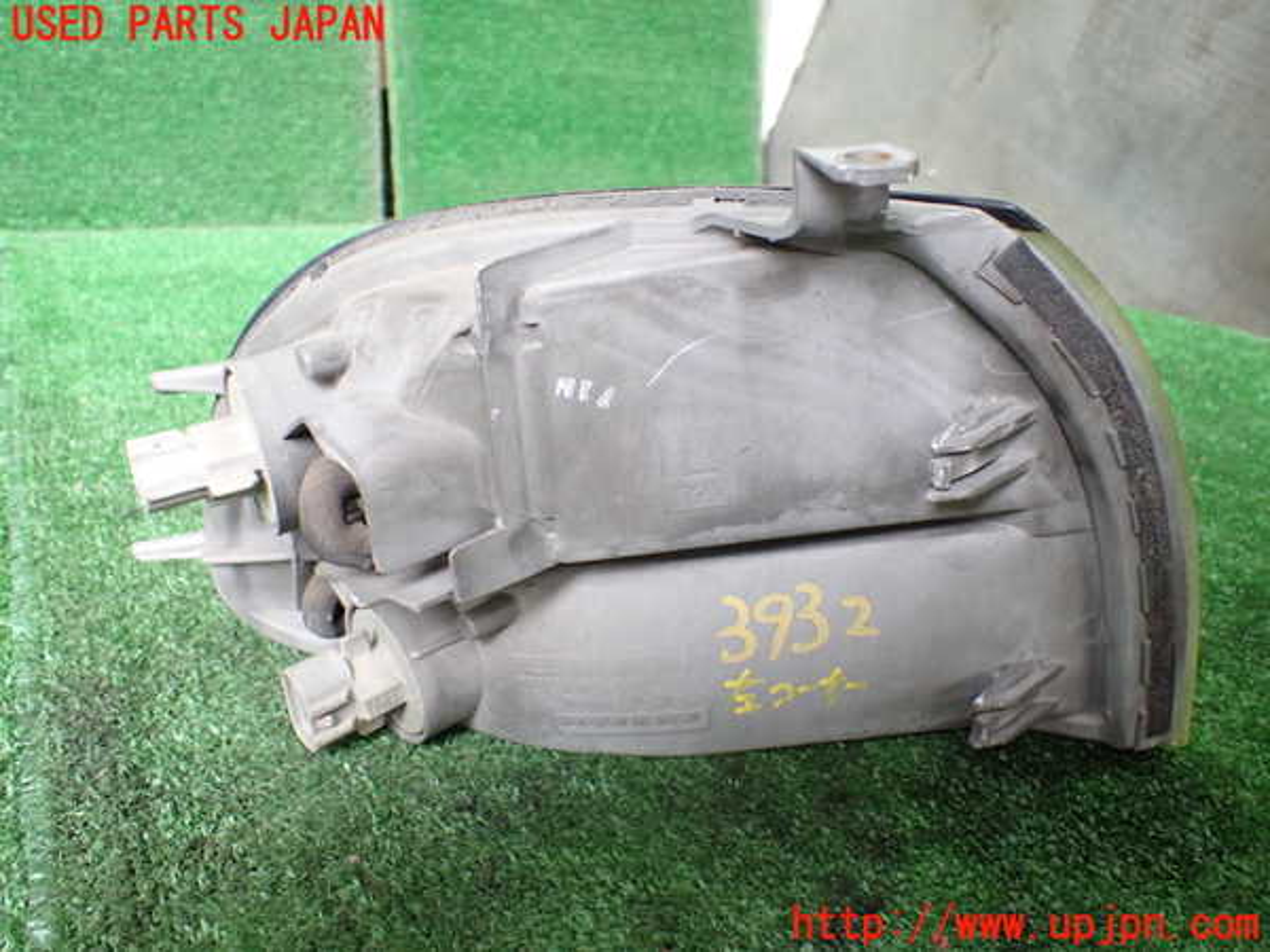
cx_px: 635
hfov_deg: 60.0
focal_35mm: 30
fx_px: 1101
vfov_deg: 46.8
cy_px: 476
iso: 800
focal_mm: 5.4
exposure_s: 1/125
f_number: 2.3
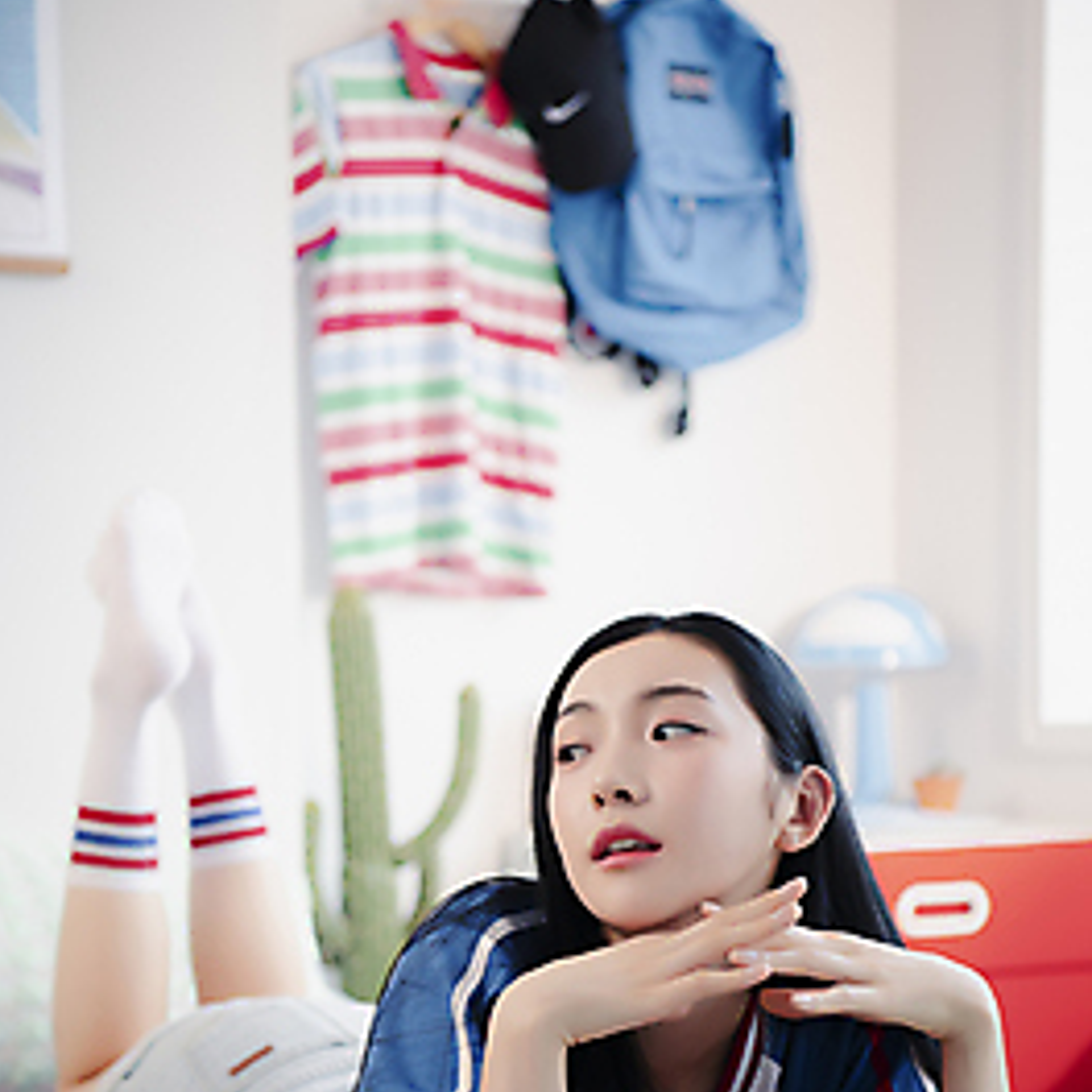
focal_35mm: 90
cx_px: 544
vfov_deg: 19.2
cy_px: 728
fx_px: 3212
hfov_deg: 19.3
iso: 400
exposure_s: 1/125
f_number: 2.8
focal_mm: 70
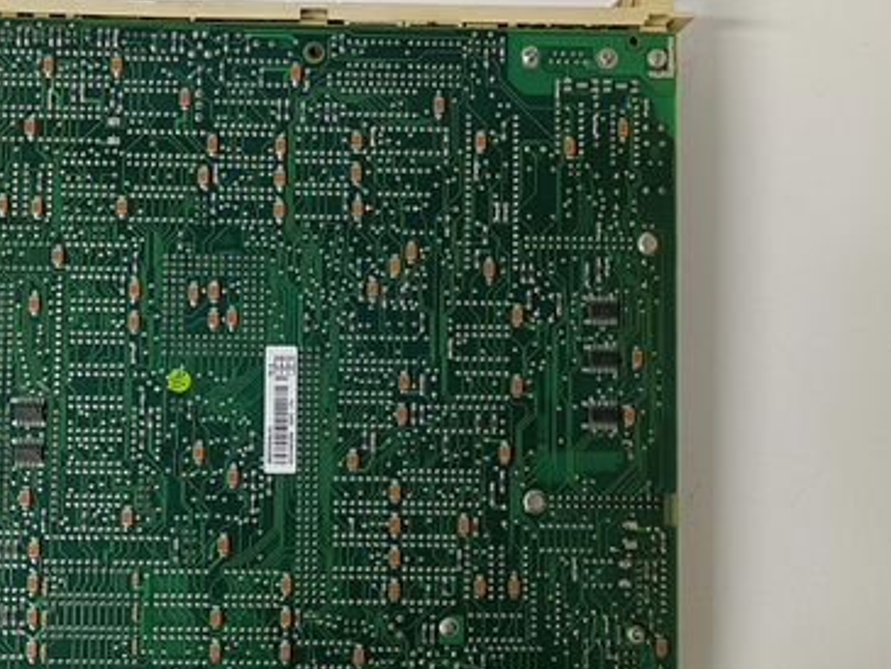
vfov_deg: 38.7
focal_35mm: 37
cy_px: 360
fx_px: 953
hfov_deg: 49.4
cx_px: 308
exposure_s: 1/33.3
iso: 662
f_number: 1.9
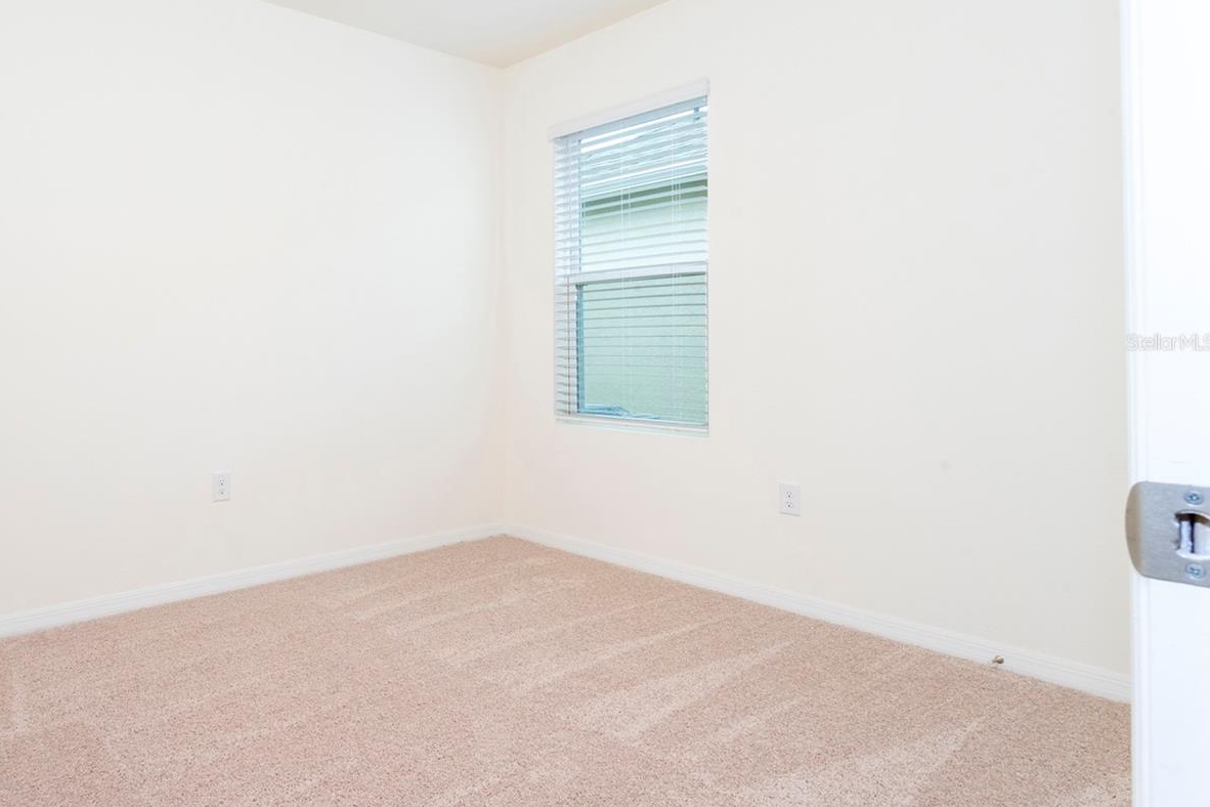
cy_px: 342
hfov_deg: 73.7
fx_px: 773
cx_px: 399
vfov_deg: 54.9
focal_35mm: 23
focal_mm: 17
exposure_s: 1/25
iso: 800
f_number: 22
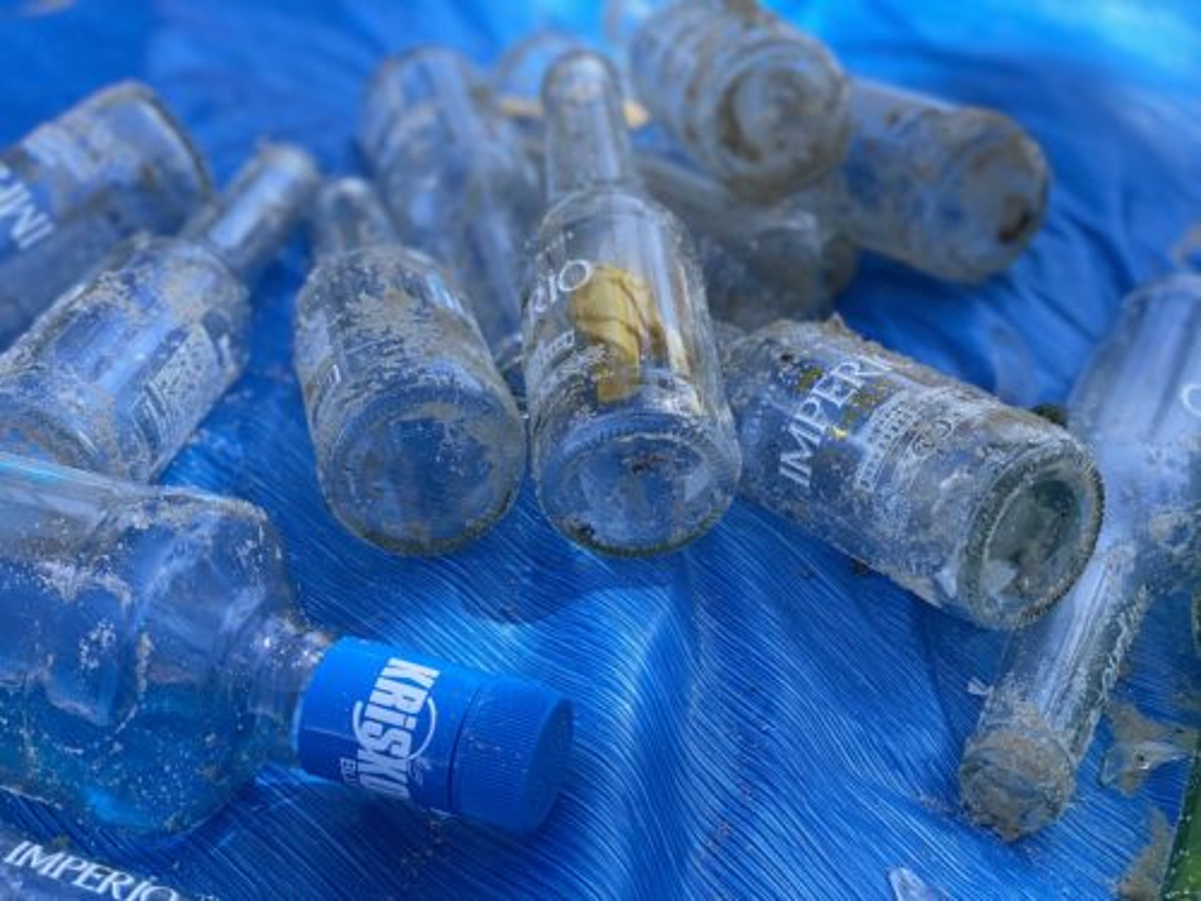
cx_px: 600
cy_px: 450
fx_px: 1804
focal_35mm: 52
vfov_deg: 28.0
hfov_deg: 36.8
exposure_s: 1/410
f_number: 2
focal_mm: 6
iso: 20
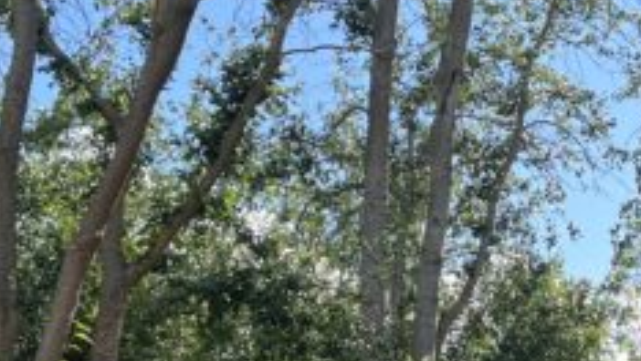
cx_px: 523
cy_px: 306
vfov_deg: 13.0
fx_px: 1582
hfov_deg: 22.6
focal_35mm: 93
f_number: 1.5
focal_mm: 5.7
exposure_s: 1/1266
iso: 50
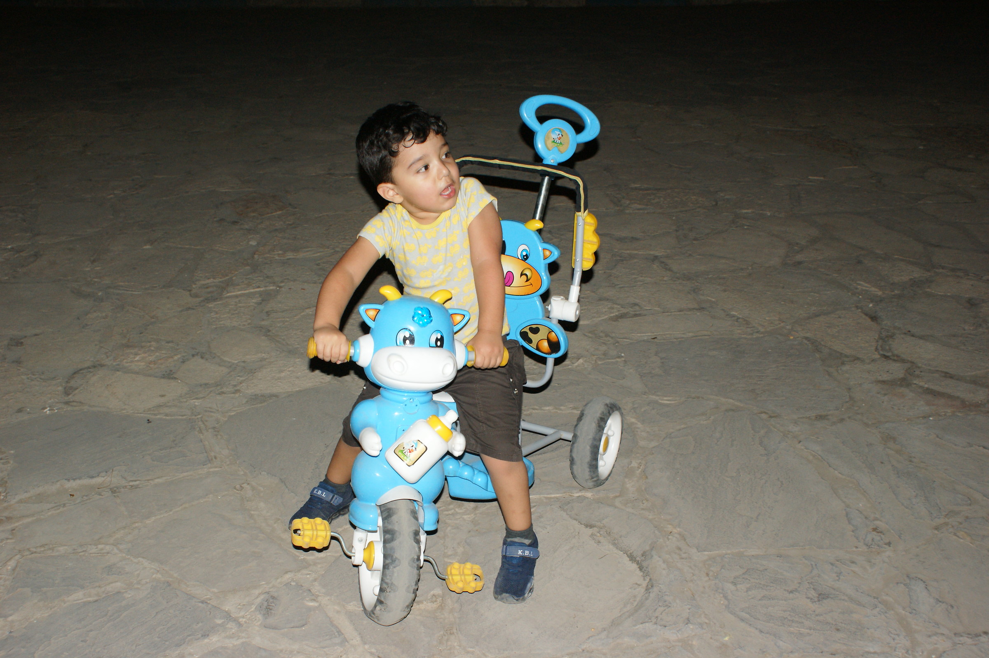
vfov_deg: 34.2
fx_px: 1071
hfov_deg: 49.6
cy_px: 329
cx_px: 494
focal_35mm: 39
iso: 400
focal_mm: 26
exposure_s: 1/60
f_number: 5.6
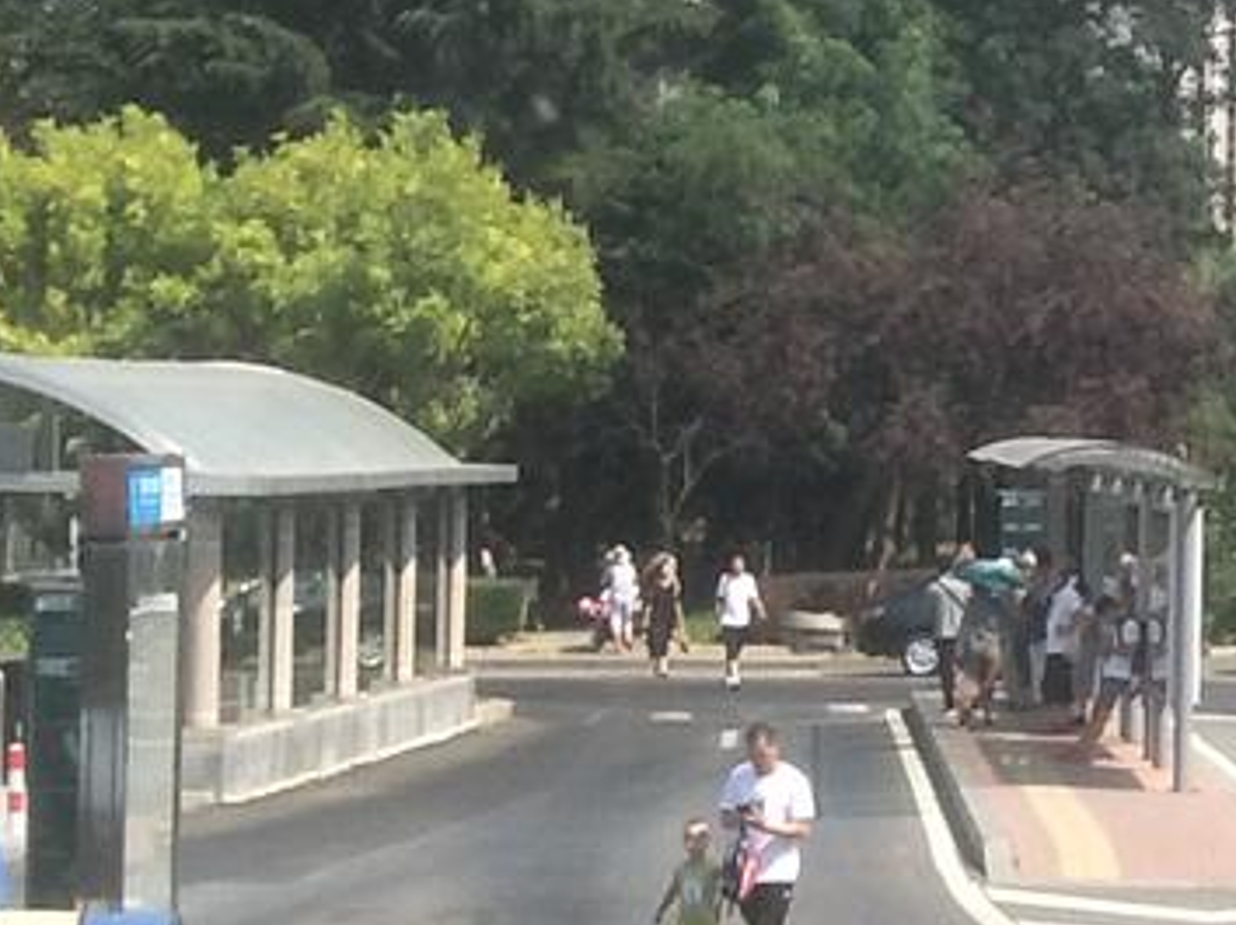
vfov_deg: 10.7
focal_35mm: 139
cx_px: 1411
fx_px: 4960
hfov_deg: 13.9
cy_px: 373
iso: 33
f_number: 1.7
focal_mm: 4.1
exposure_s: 1/1016
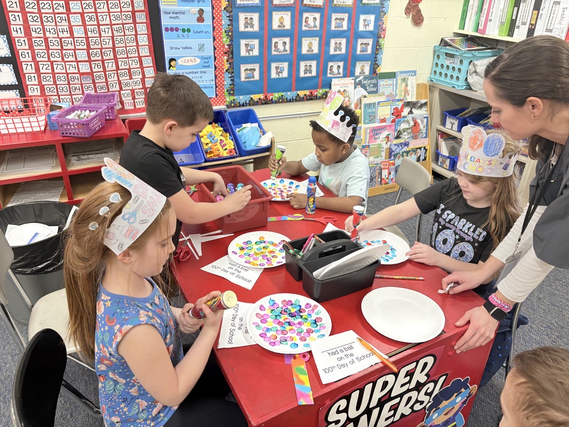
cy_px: 214
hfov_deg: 67.3
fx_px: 427
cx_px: 284
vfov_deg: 53.1
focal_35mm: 26
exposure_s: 1/60
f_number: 1.6
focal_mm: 5.96
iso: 125
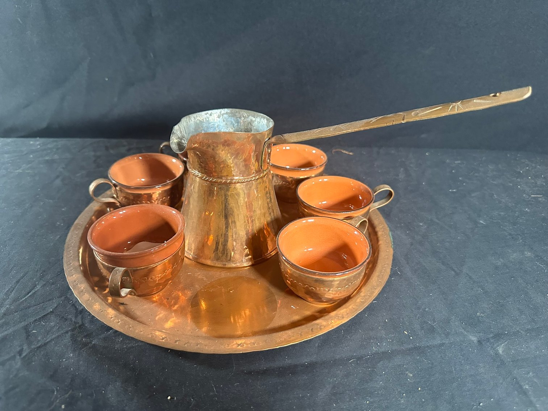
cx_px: 274
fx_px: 380
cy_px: 206
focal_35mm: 24
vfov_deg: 56.8
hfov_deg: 71.6
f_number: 1.78
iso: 800
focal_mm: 6.86
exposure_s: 1/60
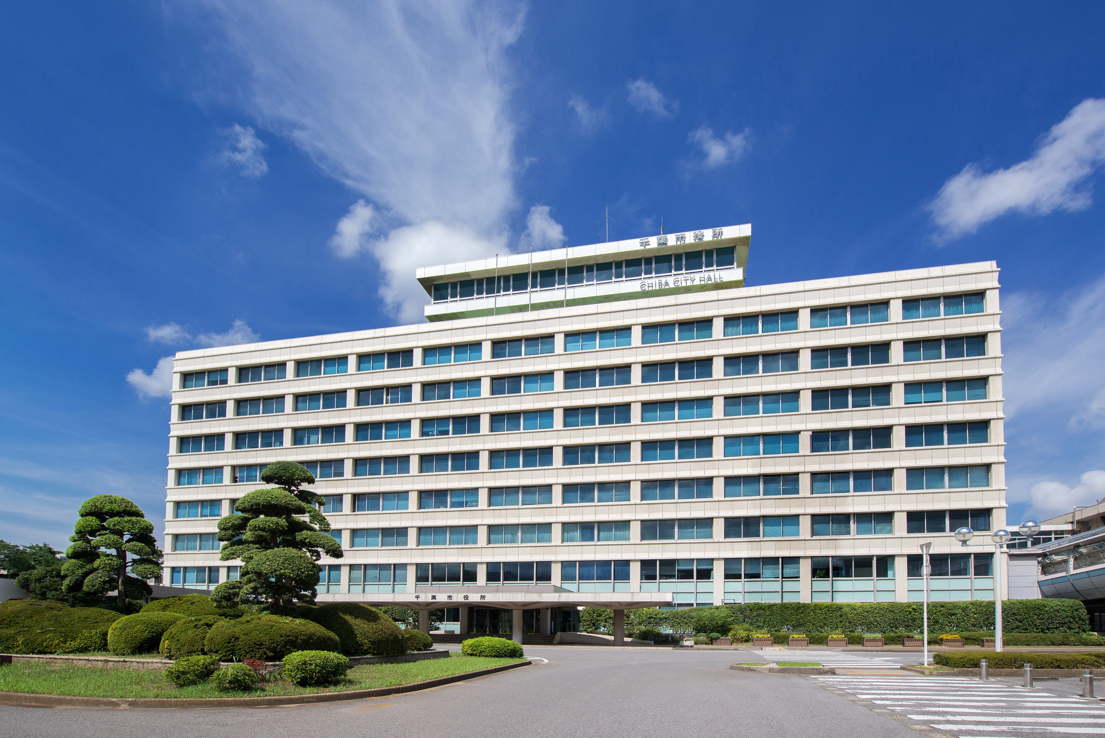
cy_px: 369
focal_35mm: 16
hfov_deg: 96.7
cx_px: 552
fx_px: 491
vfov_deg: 73.8
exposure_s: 1/500
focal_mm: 16
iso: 400
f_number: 11
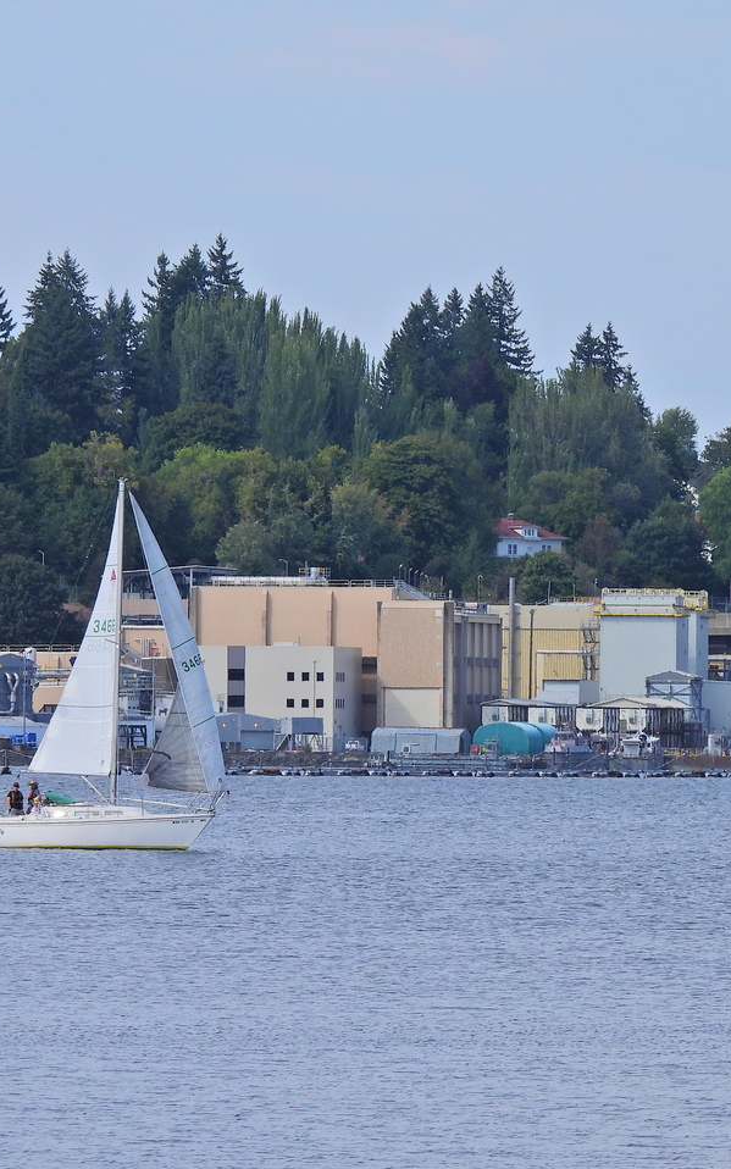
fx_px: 13543
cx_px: 293
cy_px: 584
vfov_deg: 4.9
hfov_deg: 3.1
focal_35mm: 425
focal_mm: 53.5
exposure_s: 1/800
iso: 100
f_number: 5
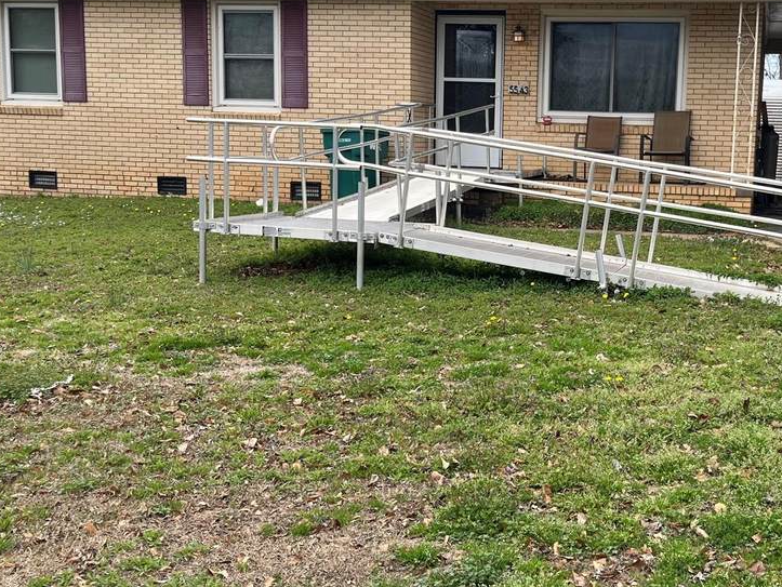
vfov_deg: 31.5
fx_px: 1040
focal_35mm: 46
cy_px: 277
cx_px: 559
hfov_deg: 40.4
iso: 50
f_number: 1.6
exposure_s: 1/1695
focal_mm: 5.1
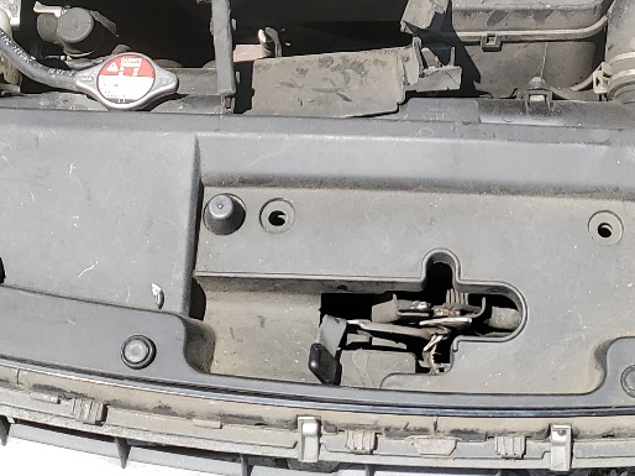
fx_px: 1485
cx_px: 444
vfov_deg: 17.4
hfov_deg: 24.0
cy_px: -95
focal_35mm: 81
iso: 50
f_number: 1.5
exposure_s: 1/2000
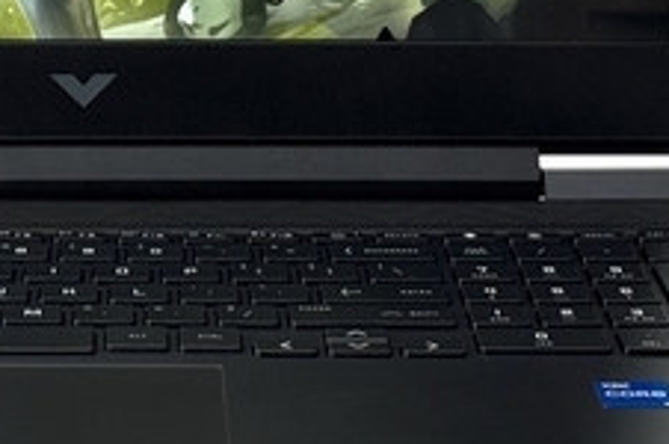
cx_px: 80
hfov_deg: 11.6
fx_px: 3285
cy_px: -124
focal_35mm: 177
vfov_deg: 7.6
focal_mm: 6.76
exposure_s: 1/131
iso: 50
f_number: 1.78
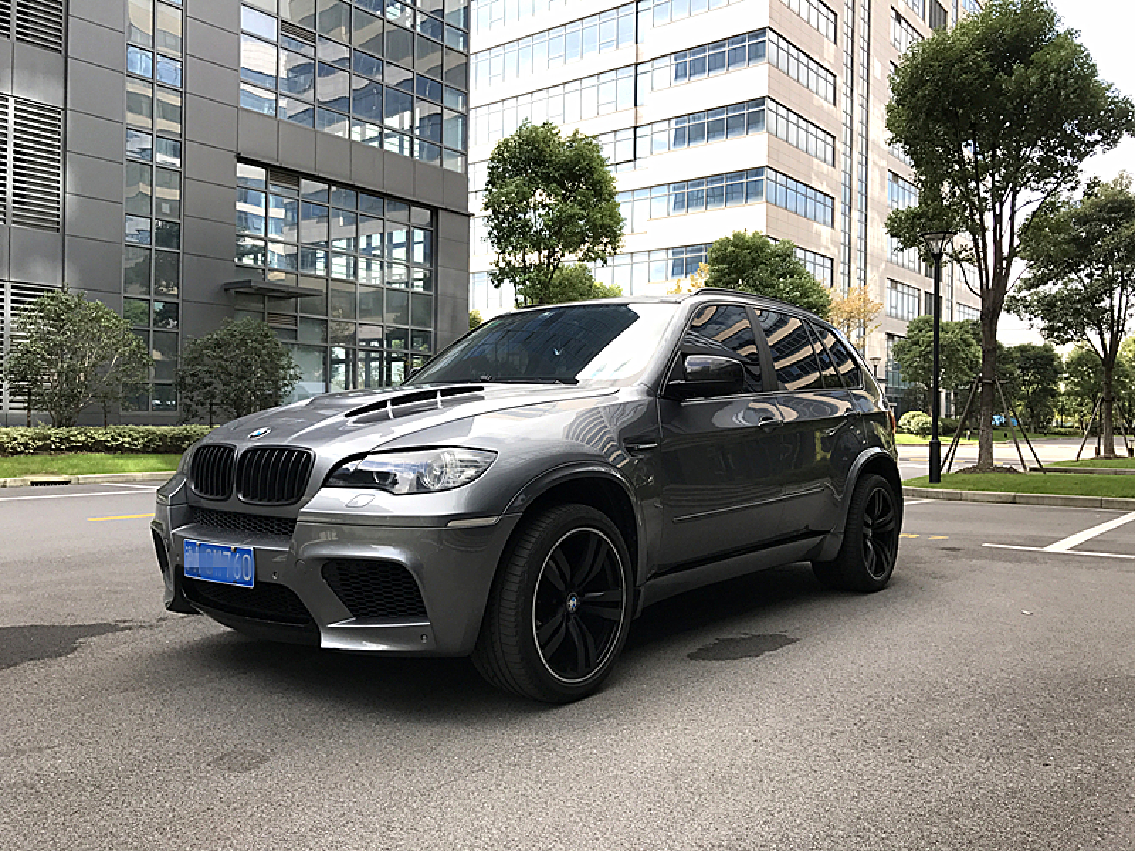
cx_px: 568
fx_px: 918
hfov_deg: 63.4
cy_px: 426
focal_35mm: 28
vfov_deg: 49.7
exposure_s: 1/425
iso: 20
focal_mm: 3.99
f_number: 1.8
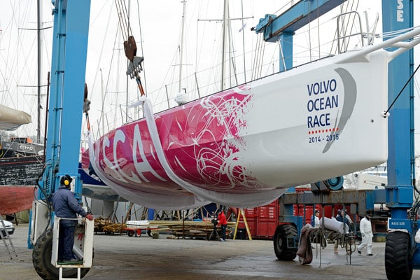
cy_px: 140
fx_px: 723
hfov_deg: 32.4
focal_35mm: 62
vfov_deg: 21.9
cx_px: 210
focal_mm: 62
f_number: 5
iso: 800
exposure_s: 1/100
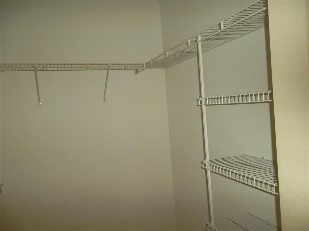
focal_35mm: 27
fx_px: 241
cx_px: 154
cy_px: 116
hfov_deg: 65.3
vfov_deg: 51.4
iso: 100
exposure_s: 1/45
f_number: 3.5
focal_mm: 4.9
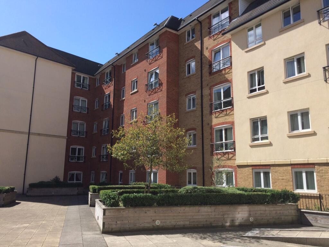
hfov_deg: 61.7
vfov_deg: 48.2
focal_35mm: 29
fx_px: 276
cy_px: 124
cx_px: 164
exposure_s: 1/1786
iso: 32
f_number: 2.2
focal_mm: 4.15
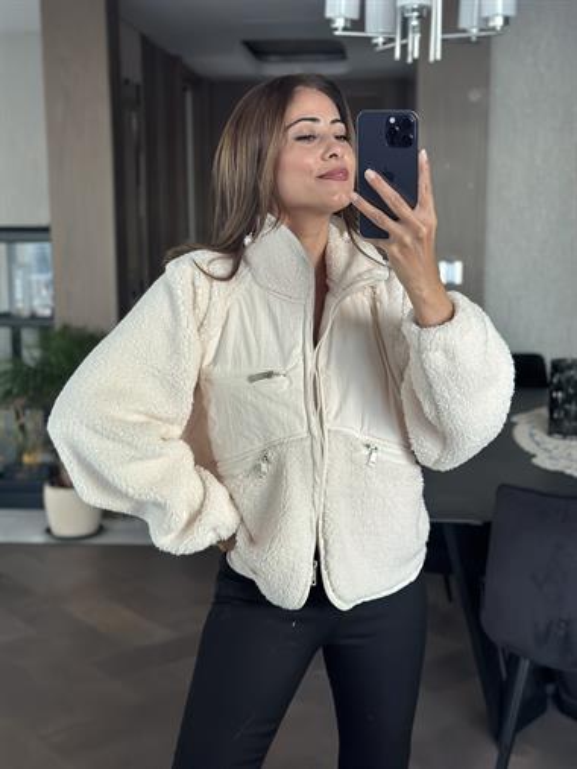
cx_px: 288
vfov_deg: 39.6
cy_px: 384
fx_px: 1066
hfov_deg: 30.3
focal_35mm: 48
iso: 400
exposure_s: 1/46
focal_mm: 6.86
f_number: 1.78
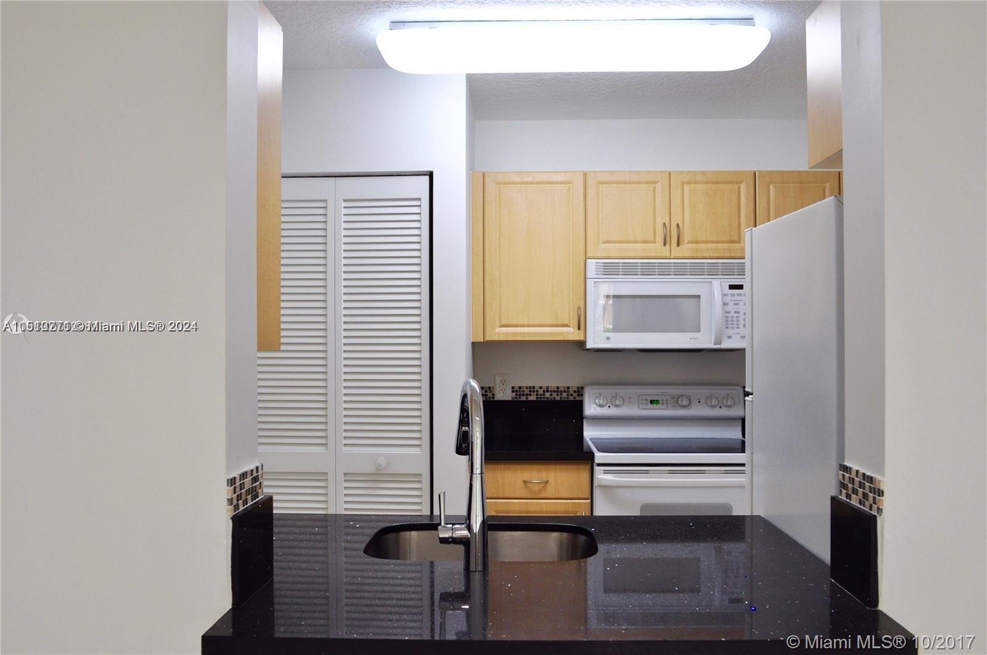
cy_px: 328
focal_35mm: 30
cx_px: 494
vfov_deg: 43.5
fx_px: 821
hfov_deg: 62.0
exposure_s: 1/50
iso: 400
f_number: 8
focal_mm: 20
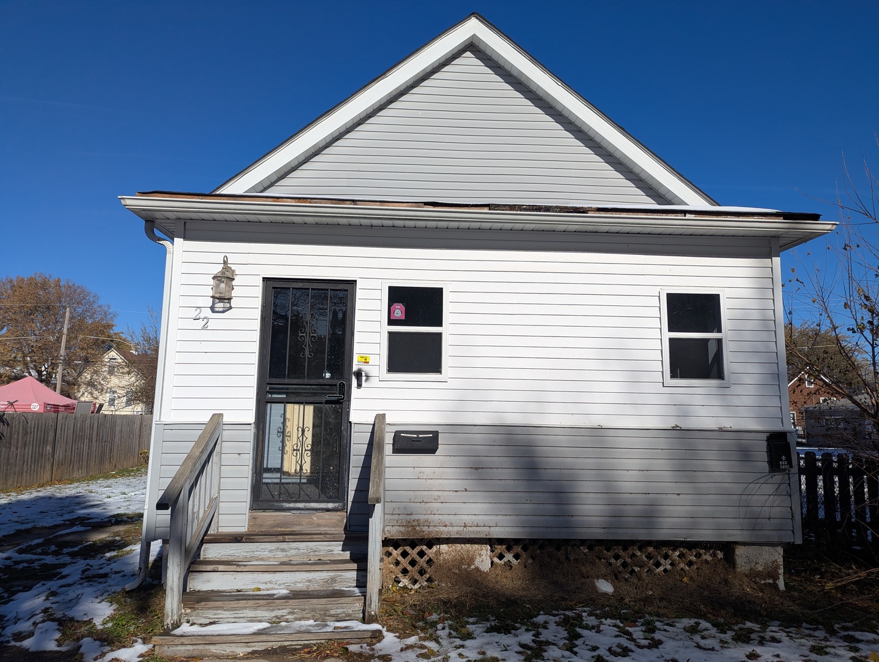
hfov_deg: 71.5
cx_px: 440
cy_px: 331
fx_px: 610
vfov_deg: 56.9
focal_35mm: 24
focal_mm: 6.81
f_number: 1.85
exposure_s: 1/4926
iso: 62
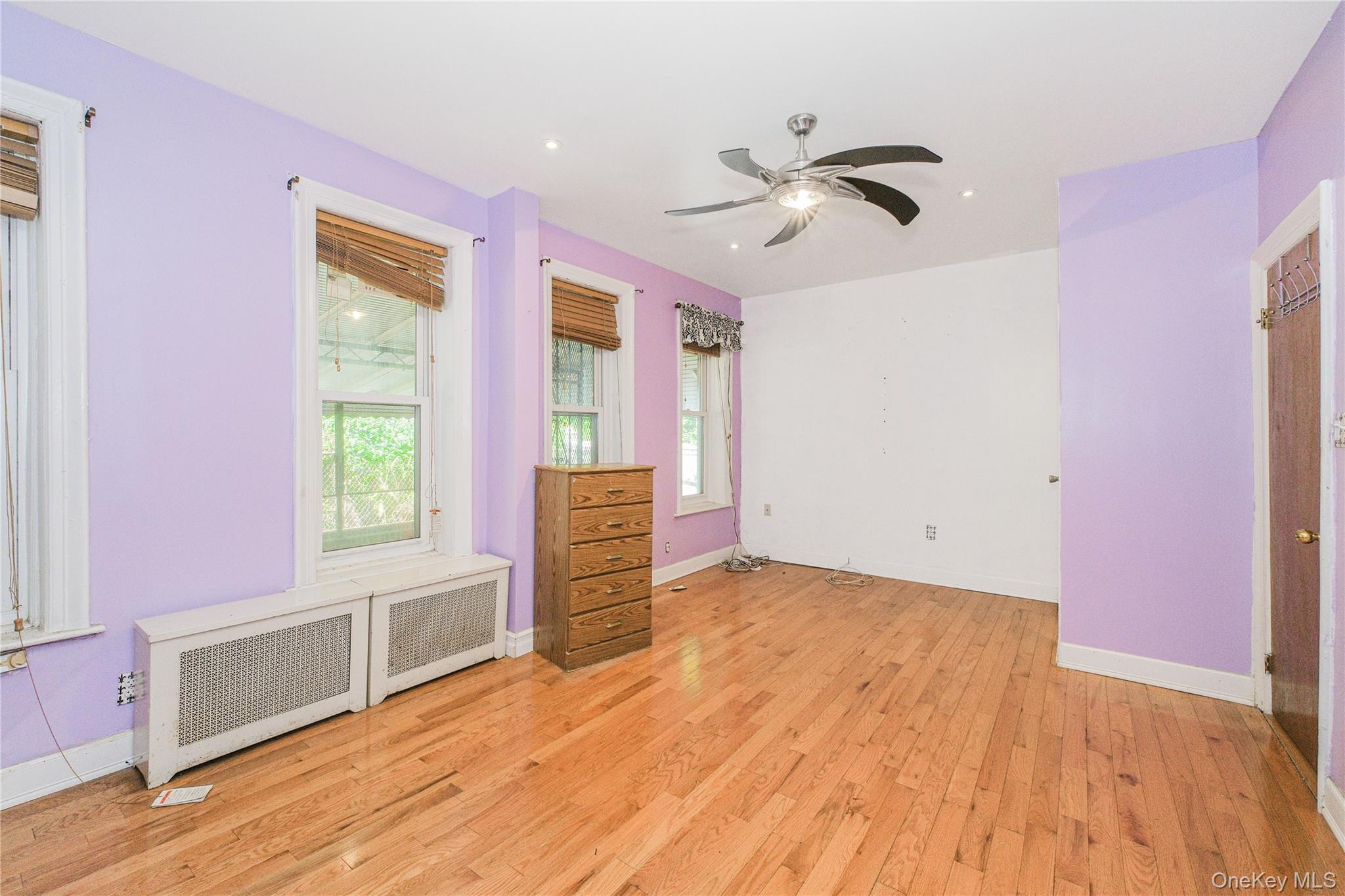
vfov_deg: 77.3
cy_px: 448
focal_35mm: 15
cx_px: 672
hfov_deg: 100.4
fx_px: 560
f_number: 8
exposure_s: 1/60
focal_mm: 10
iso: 800
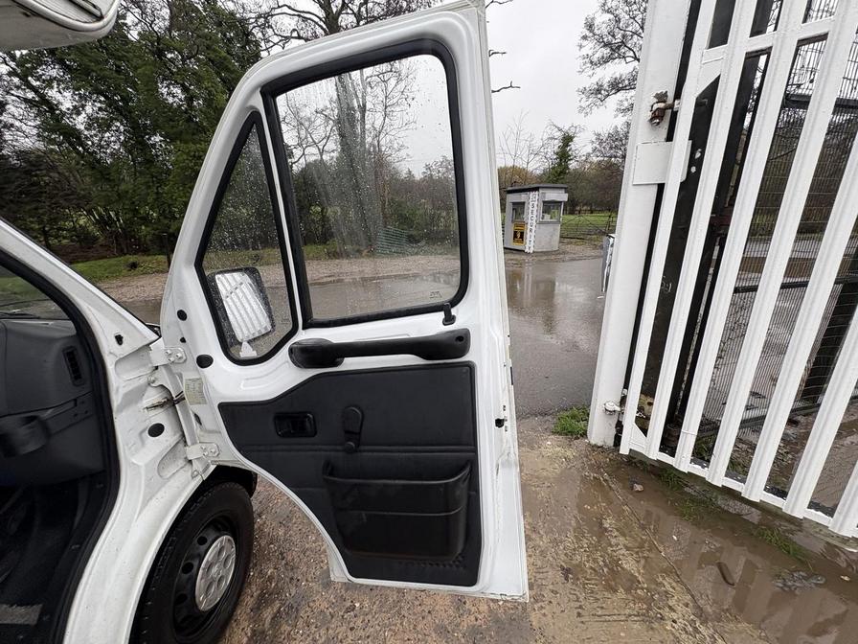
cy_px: 322
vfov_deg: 85.7
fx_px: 347
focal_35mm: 14
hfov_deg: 102.1
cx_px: 429
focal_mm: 2.22
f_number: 2.2
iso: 100
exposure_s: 1/99
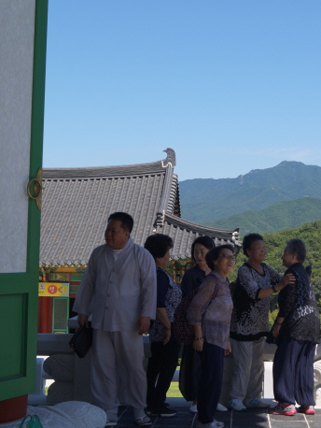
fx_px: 815
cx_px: 285
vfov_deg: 29.4
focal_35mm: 66
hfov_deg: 21.8
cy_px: 212
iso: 100
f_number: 9
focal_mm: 30
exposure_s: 1/160
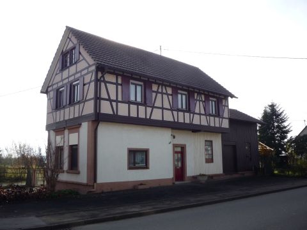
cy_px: 115
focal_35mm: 32
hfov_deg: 56.8
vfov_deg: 44.2
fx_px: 284
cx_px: 154
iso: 100
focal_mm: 5.2
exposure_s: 1/400
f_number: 4
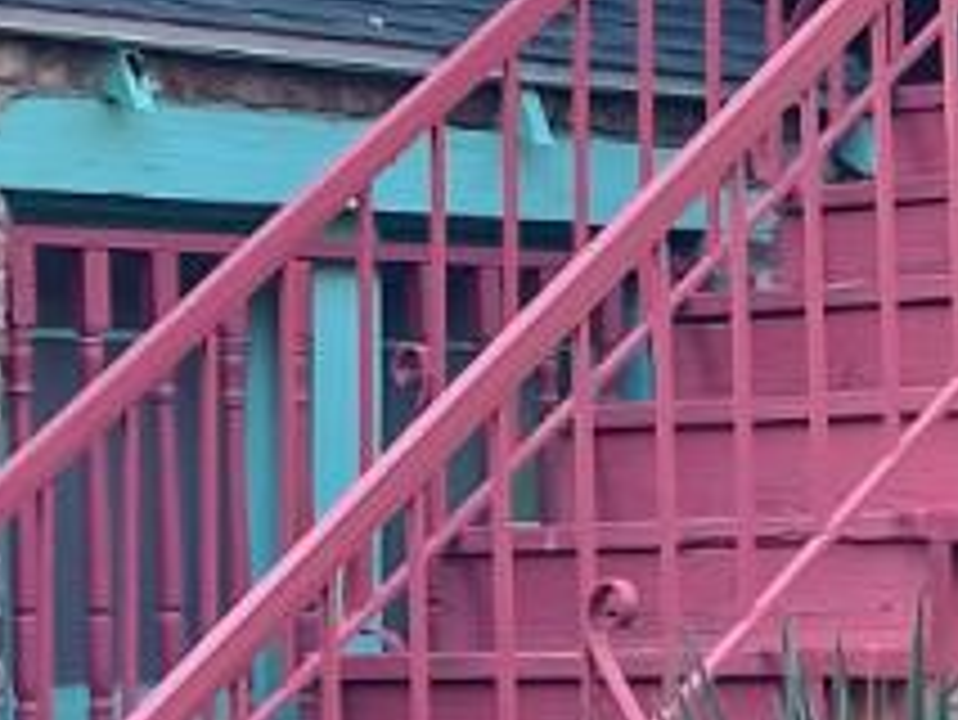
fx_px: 4874
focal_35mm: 176
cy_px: 268
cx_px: 1322
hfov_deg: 10.9
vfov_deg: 8.4
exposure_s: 1/154
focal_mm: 5.1
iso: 32
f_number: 1.6
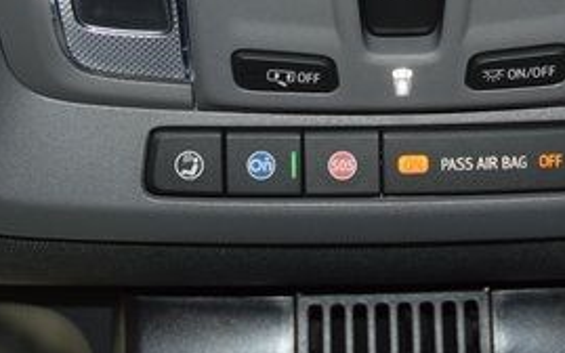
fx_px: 1512
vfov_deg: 13.0
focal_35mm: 98
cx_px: 418
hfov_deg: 21.0
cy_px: -72
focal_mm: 27
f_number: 3.8
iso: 560
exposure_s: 1/50
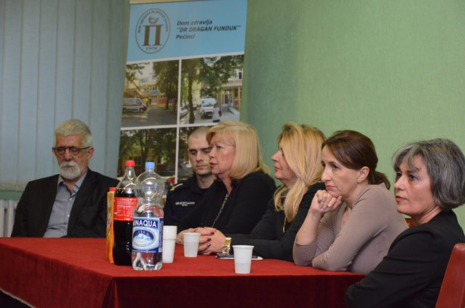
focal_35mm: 99
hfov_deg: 20.7
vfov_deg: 13.8
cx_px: 232
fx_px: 1276
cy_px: 154
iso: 3200
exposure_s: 1/60
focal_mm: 66
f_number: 5.3
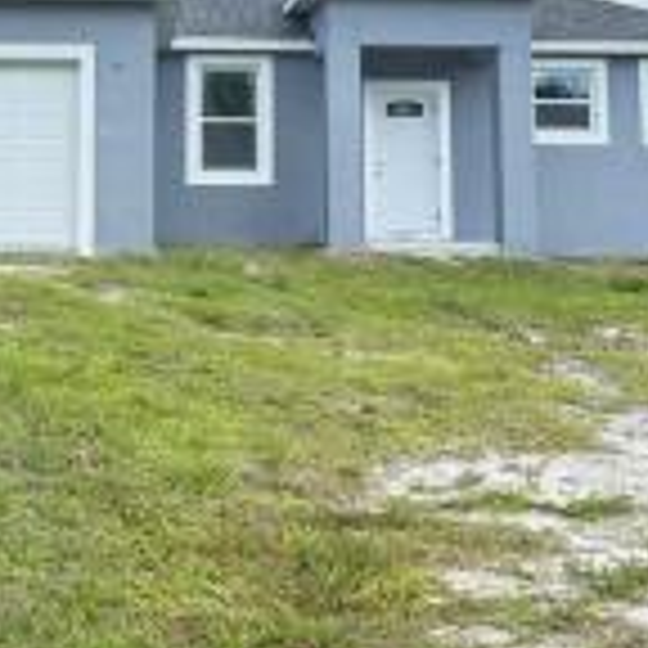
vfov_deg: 28.2
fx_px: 1250
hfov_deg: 28.8
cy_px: 90
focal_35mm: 59
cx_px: 207
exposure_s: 1/1337
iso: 100
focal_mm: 6.76
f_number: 1.78
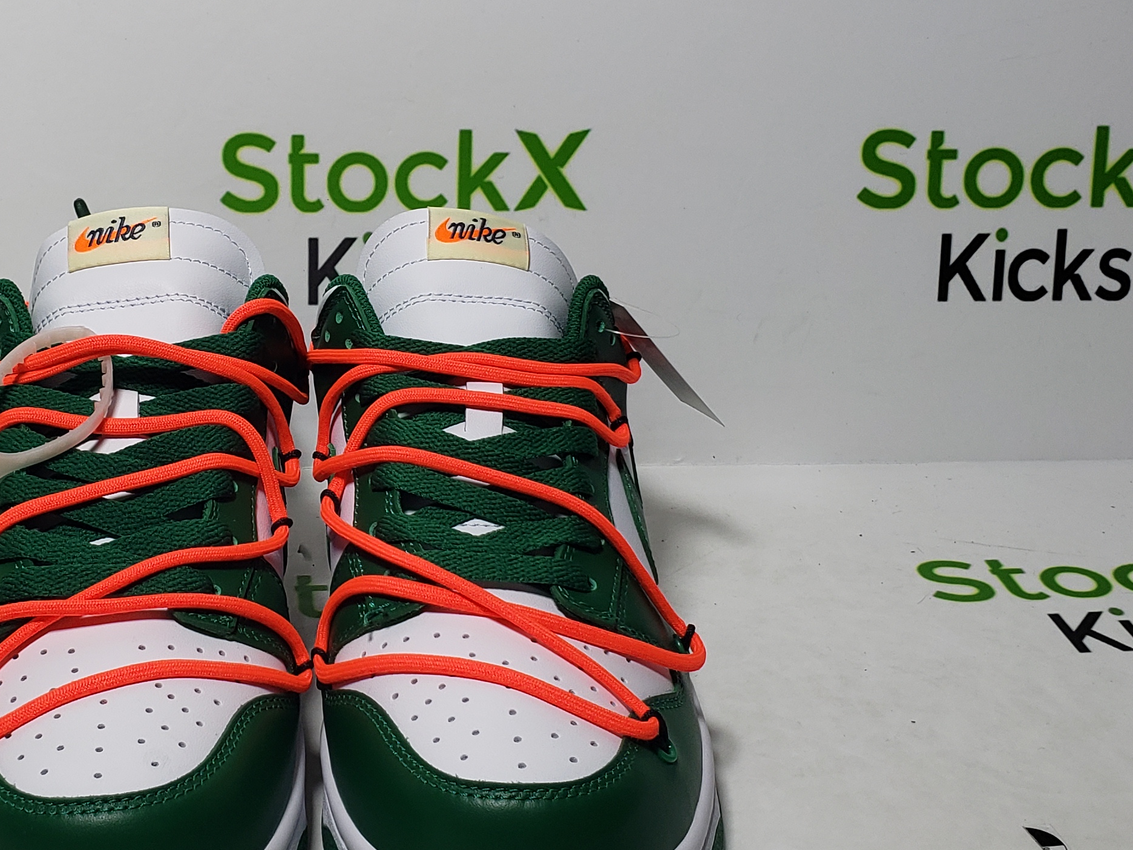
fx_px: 1833
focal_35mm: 56
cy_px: 269
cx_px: 291
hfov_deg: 33.7
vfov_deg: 25.9
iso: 50
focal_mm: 4.3
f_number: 2.4
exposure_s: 1/320
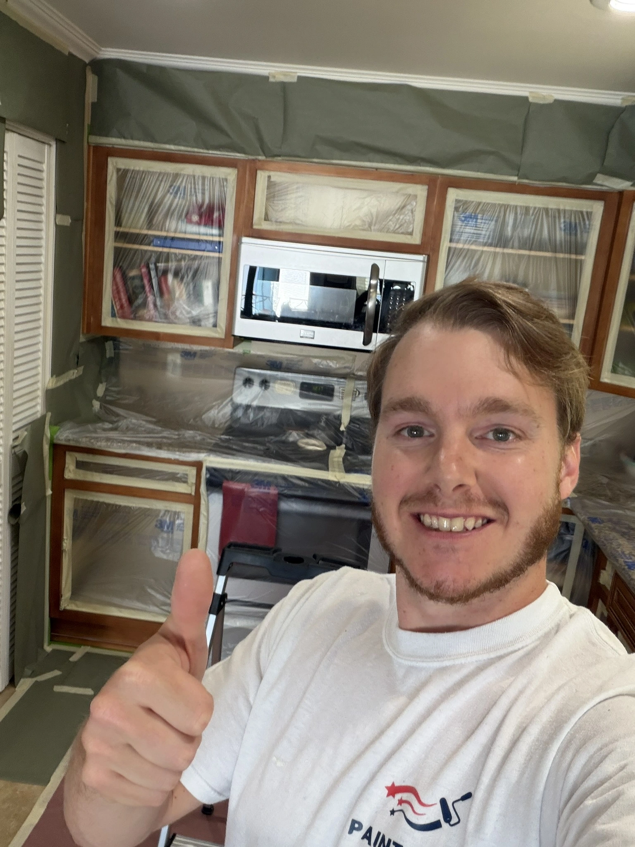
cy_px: 424
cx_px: 318
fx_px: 734
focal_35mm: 30
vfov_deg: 60.0
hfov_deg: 46.8
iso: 100
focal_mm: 2.71
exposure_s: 1/60
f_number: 1.9
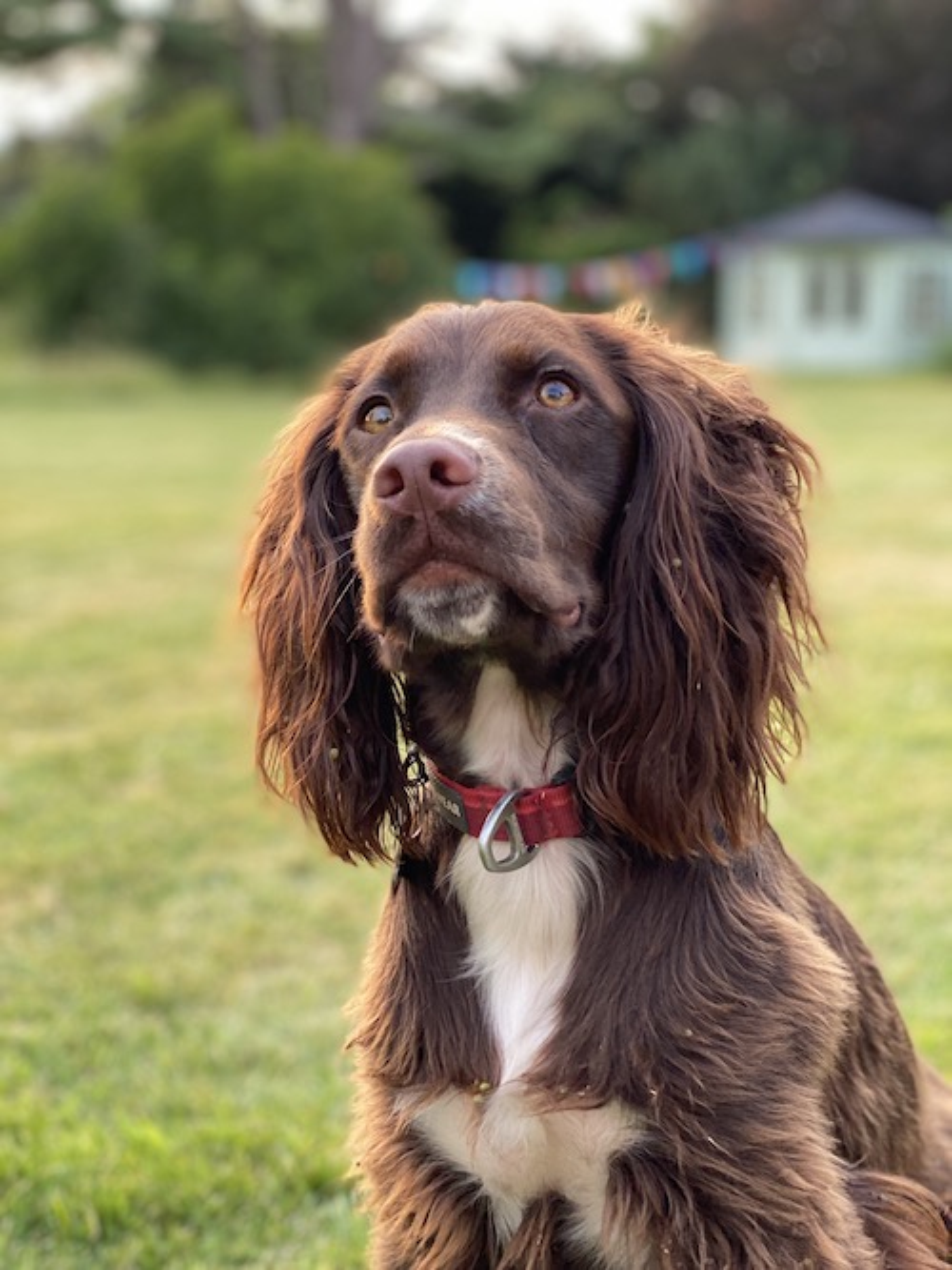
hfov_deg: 28.0
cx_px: 476
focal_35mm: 52
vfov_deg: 36.8
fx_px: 1907
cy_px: 635
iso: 80
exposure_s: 1/122
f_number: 2
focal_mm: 6
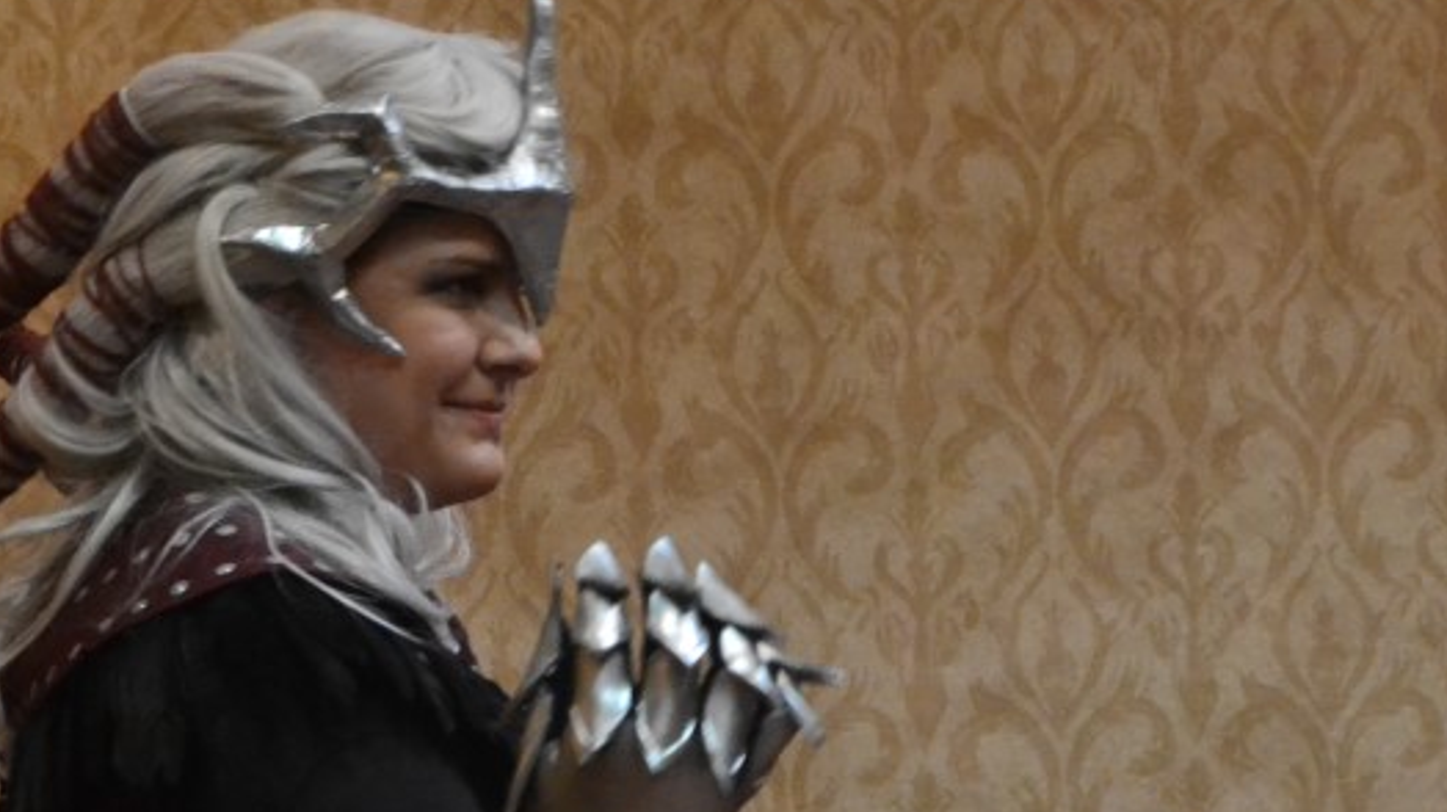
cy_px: 356
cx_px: 318
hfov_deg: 11.3
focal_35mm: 190
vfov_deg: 6.4
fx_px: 7291
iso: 3200
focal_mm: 55
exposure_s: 1/25
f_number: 5.6
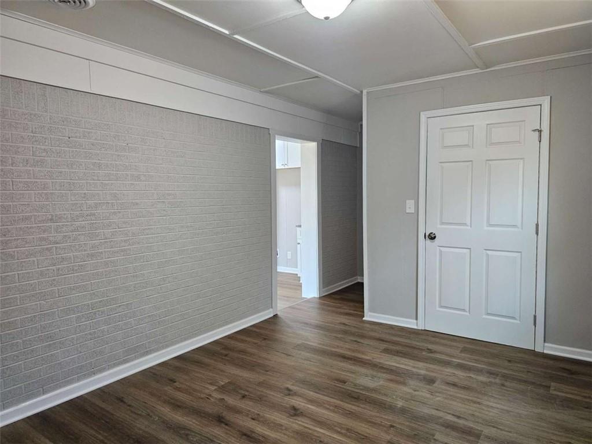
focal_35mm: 23
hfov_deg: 73.9
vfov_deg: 58.9
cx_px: 296
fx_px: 393
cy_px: 222
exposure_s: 1/120
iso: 640
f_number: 1.7
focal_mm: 6.3
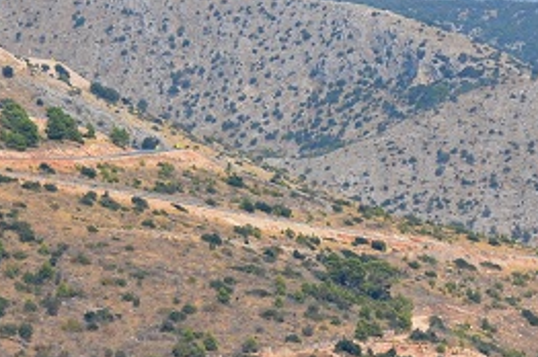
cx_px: 375
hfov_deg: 5.2
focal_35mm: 400
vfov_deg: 3.4
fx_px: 5970
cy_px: 149
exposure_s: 1/3200
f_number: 5.6
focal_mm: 70
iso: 400
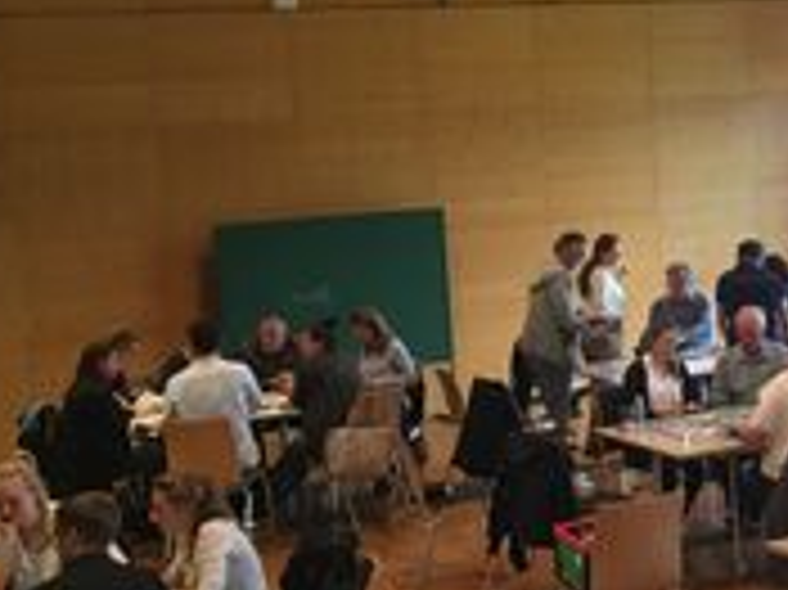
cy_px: 198
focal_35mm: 85
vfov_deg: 17.3
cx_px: 941
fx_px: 1934
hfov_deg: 21.4
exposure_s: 1/33
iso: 100
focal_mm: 4.15
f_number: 2.2
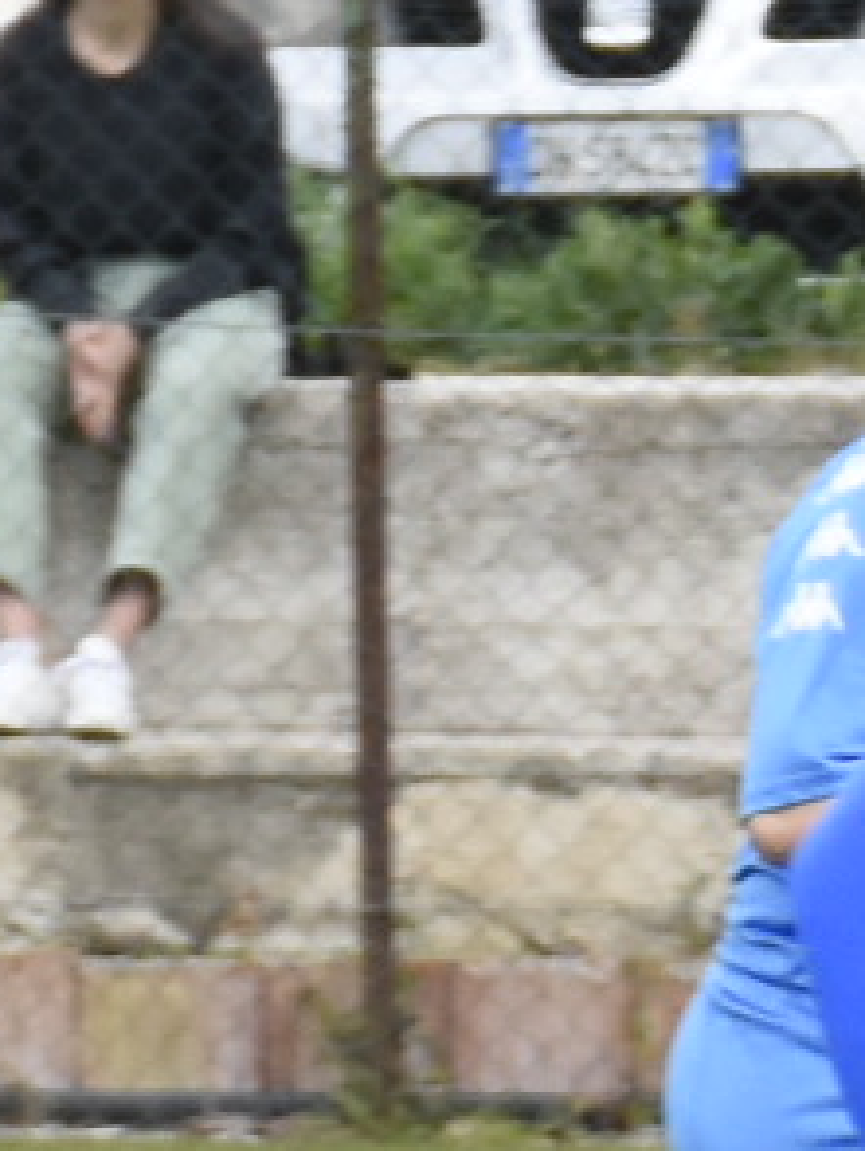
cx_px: 791
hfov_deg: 1.2
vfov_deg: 1.6
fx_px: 41484
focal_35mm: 1247
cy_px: 1092
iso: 1000
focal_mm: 85
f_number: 5.6
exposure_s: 1/1600
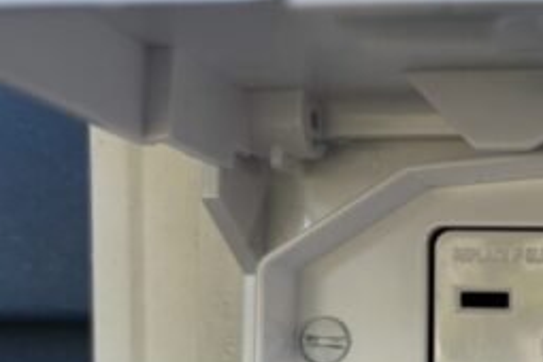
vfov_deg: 19.5
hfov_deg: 27.0
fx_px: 1026
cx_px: 611
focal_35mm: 68
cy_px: 356
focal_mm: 5.96
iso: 40
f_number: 1.6
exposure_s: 1/158
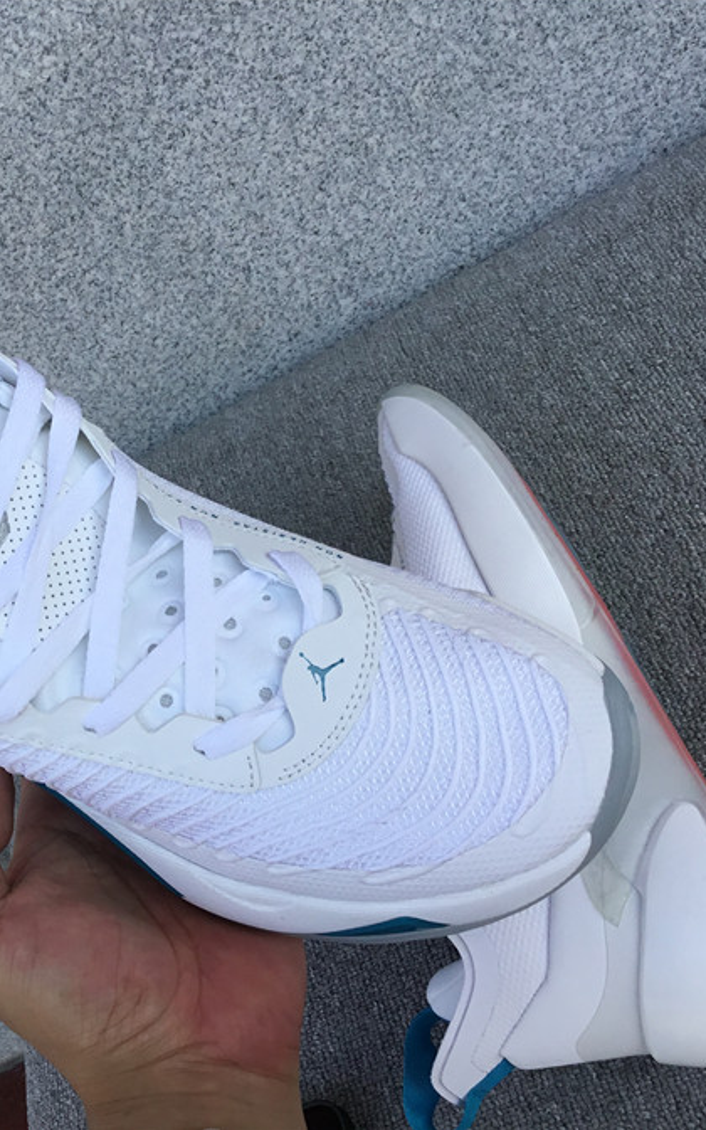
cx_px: 178
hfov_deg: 28.8
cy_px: 564
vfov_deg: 45.3
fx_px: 1355
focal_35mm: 44
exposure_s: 1/488
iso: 25
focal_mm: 3.3
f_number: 2.4
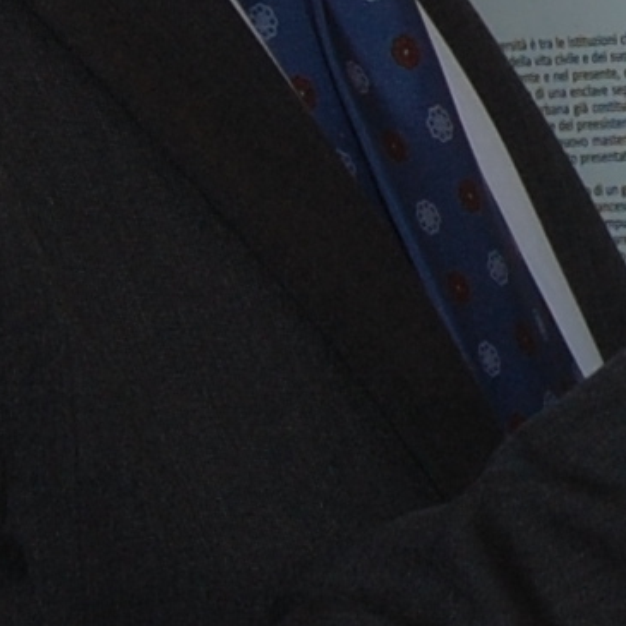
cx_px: 1461
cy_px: -209
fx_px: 7519
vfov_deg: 4.7
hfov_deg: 4.7
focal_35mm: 368
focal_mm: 35
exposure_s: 1/500
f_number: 7.1
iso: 200
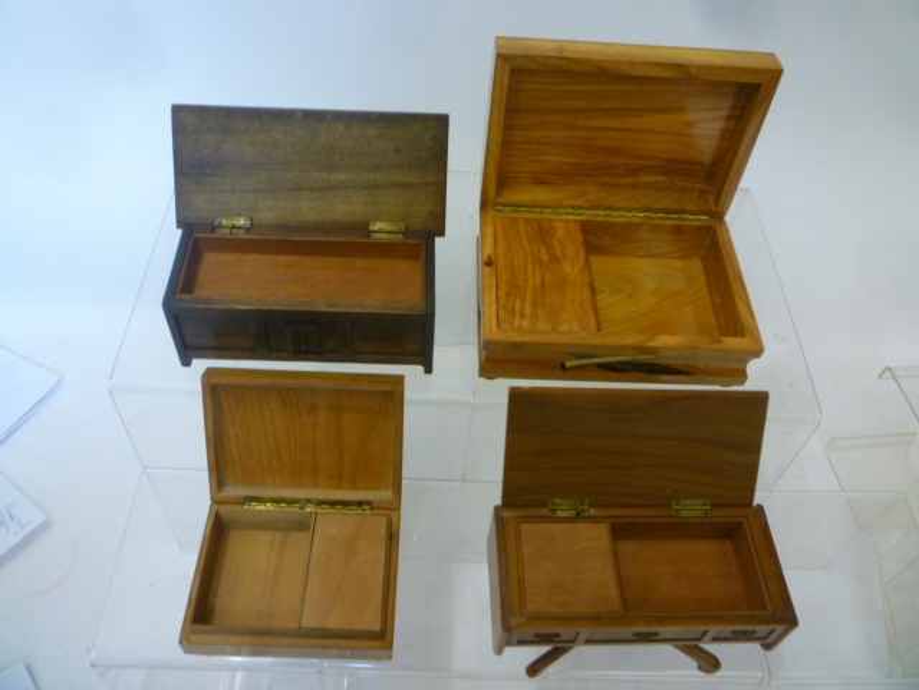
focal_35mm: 29
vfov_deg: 48.2
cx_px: 460
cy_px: 345
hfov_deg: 61.7
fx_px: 770
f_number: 3.3
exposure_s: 1/30
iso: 250
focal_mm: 5.2
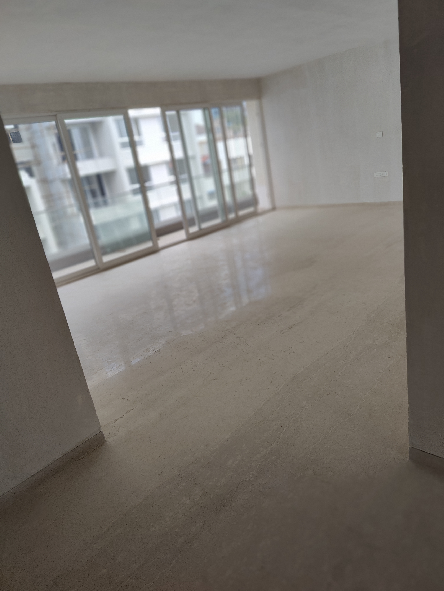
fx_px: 393
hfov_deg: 59.0
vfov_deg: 73.9
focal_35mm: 23
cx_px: 222
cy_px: 296
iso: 50
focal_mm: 6.06
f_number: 2.8
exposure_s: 1/693
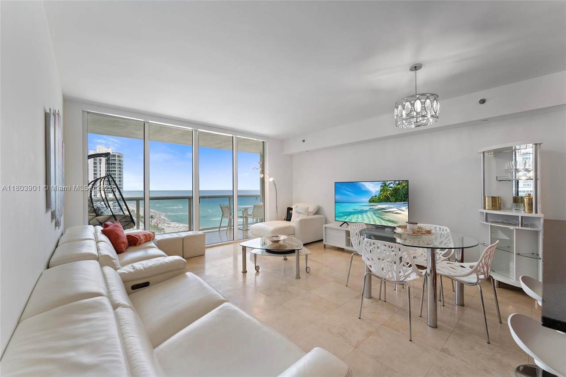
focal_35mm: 14
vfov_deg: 81.2
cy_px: 188
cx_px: 283
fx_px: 220
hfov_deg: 104.3
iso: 320
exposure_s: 1/10
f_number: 9
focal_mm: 14
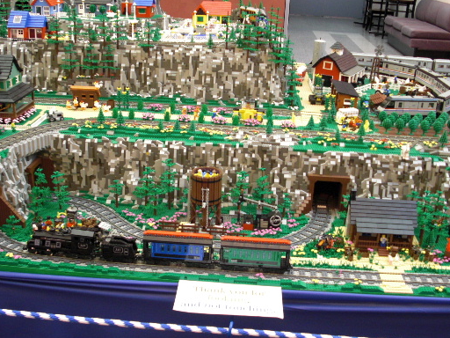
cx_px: 208
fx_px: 585
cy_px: 171
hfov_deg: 42.0
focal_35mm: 45
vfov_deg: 32.2
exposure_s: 1/5
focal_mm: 6.3
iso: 200
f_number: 2.8
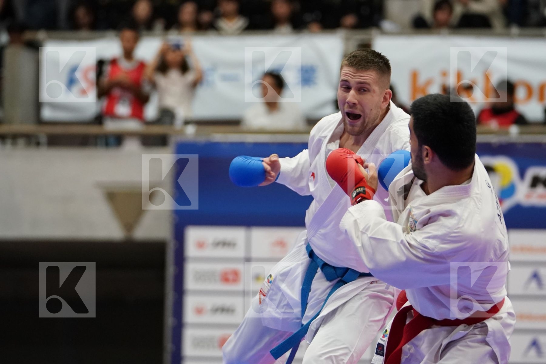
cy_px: 182
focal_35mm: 213
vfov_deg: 6.4
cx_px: 273
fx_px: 3230
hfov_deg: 9.7
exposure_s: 1/1000
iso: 4000
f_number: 2.8
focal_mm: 142
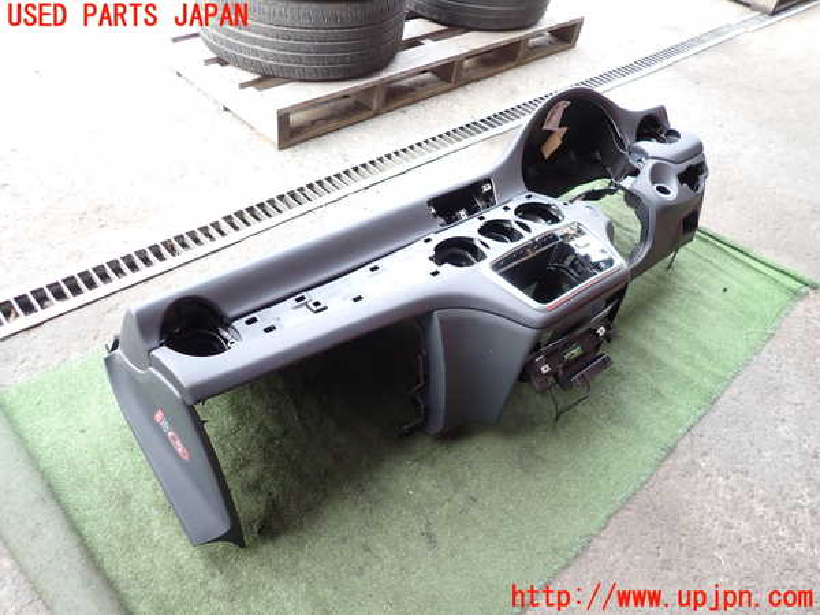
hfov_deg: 69.4
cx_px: 410
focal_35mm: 25
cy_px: 308
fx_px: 592
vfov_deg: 54.9
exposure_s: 1/125
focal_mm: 4.5
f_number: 2
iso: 100
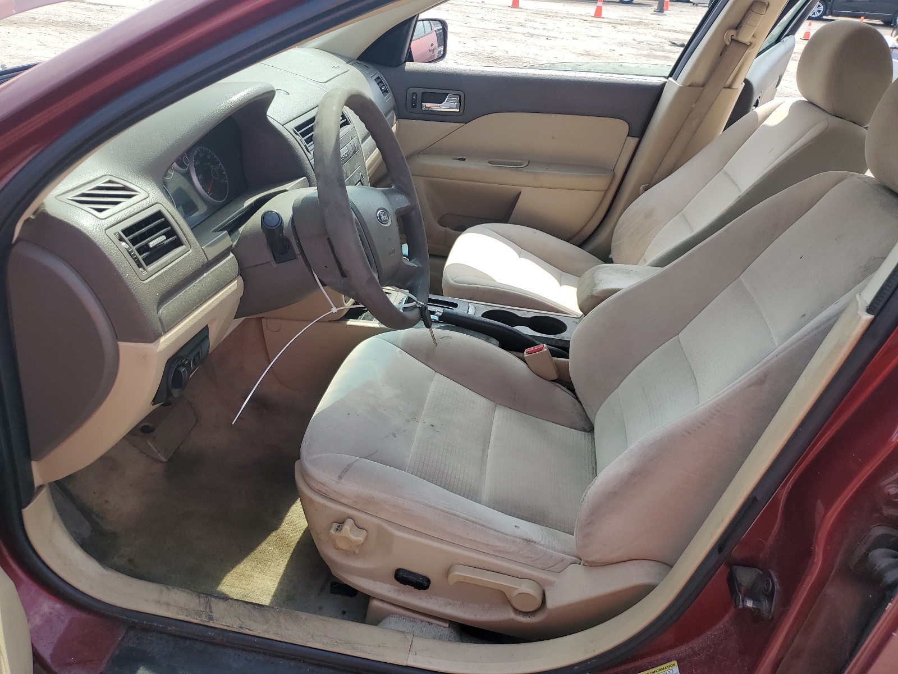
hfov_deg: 67.3
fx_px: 674
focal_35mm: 26
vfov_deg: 53.1
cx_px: 449
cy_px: 337
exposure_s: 1/1429
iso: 50
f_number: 1.5
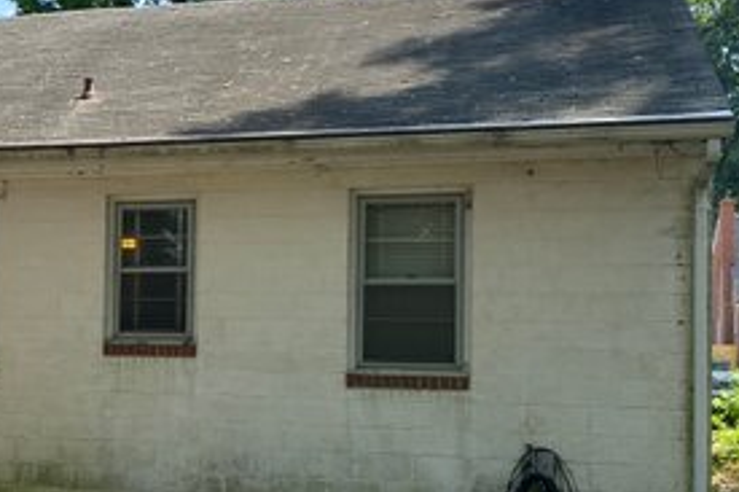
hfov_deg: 30.7
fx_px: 1272
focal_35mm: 62
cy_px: 321
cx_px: 55
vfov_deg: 21.8
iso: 32
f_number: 1.8
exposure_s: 1/949
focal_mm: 4.25
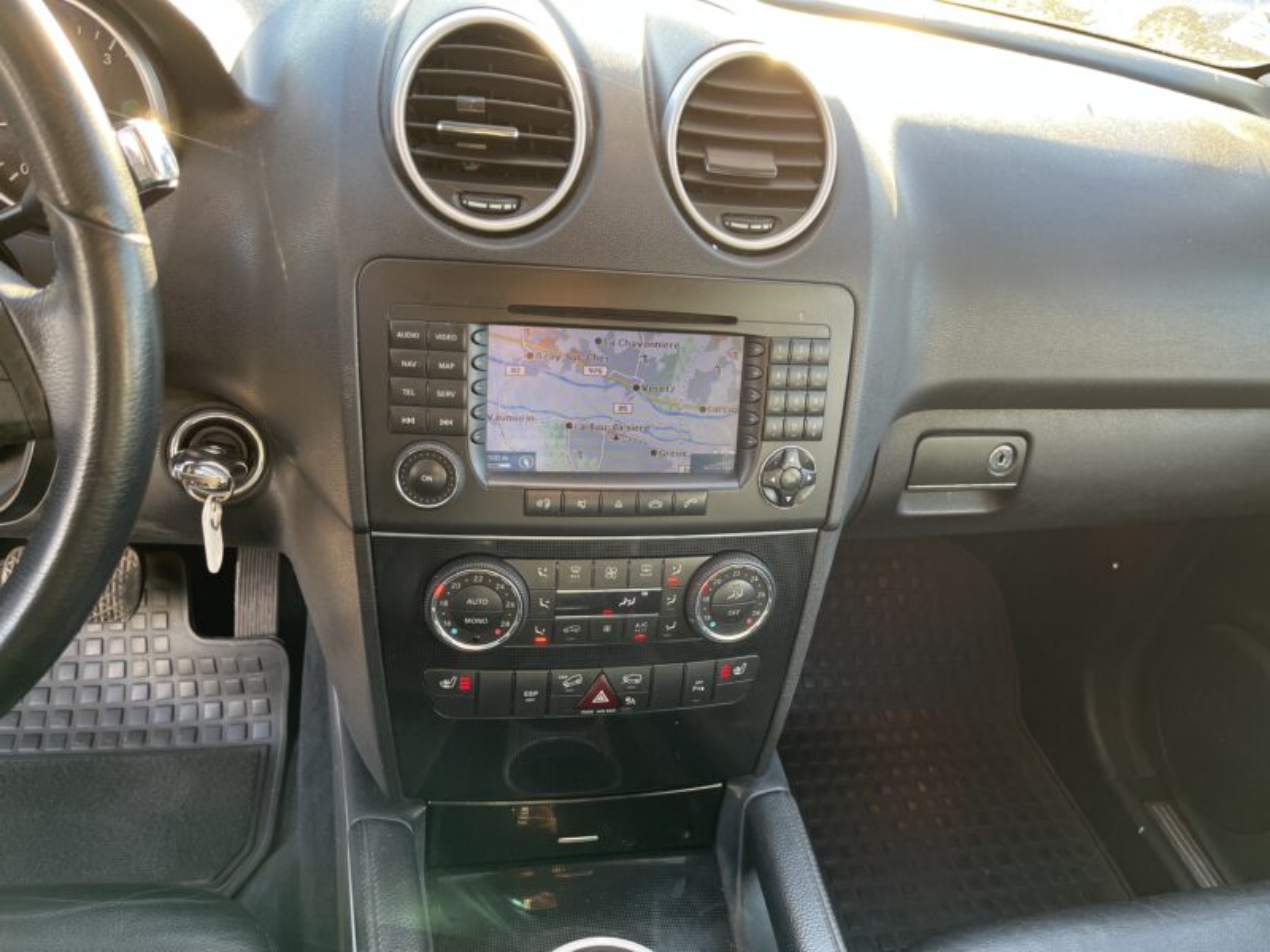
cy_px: 476
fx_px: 954
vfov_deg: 53.1
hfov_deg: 67.3
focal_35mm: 26
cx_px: 635
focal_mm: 5.1
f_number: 1.6
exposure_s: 1/120
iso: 125
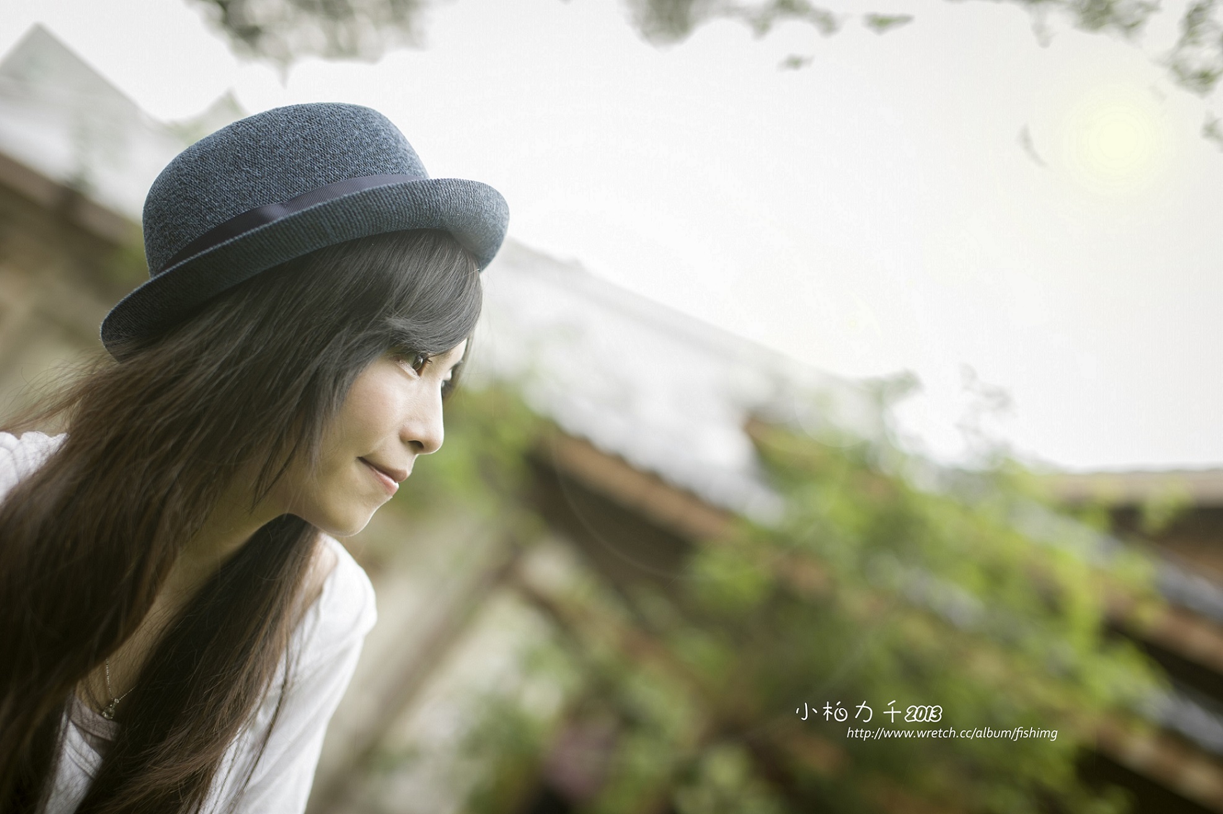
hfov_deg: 39.6
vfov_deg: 27.0
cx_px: 612
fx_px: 1698
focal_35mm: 50
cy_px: 407
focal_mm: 50
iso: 100
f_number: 2
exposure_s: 1/250
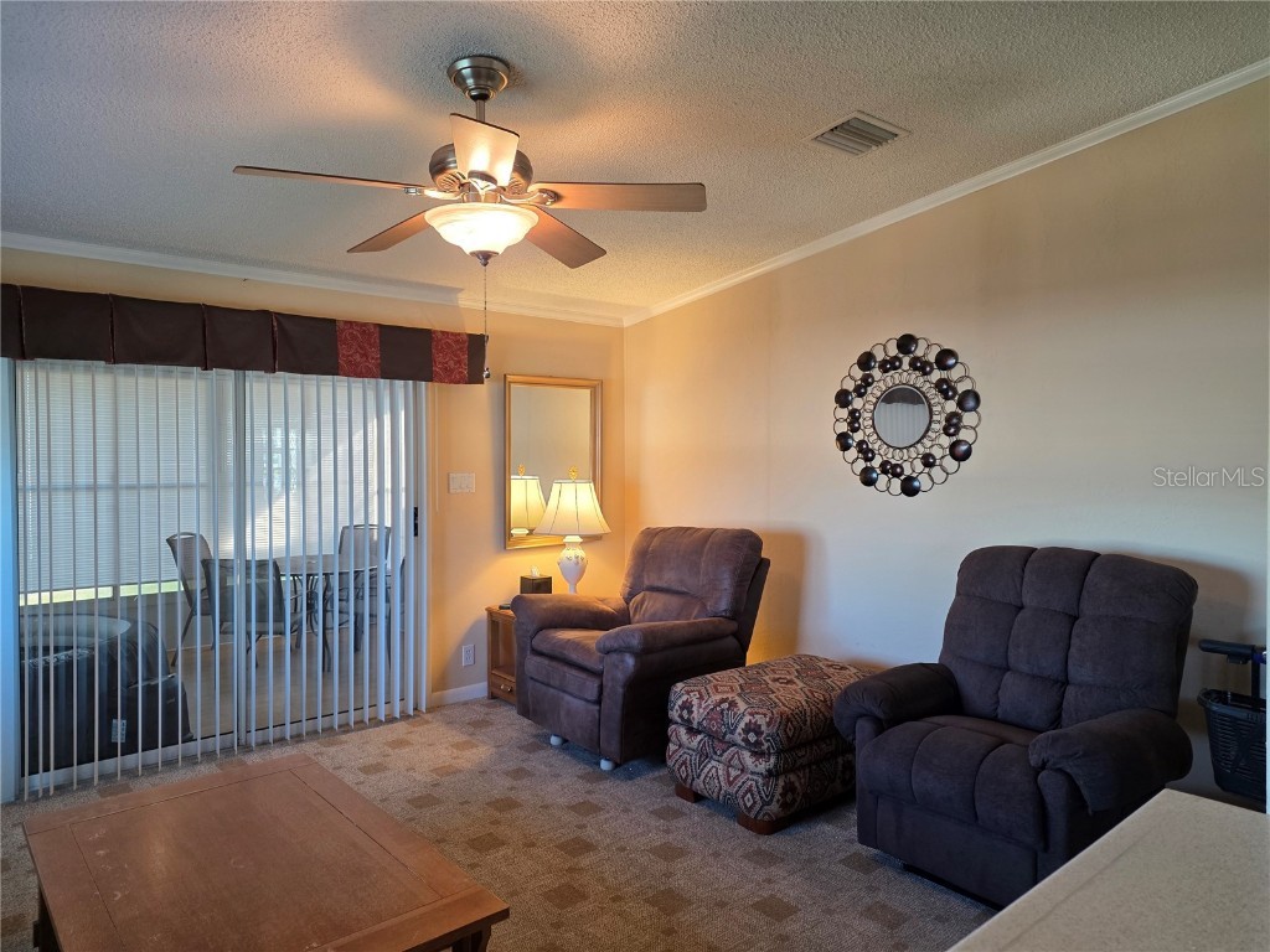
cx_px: 635
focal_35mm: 23
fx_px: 844
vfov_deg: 58.9
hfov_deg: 73.9
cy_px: 476
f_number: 1.7
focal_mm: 6.25
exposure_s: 1/120
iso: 160
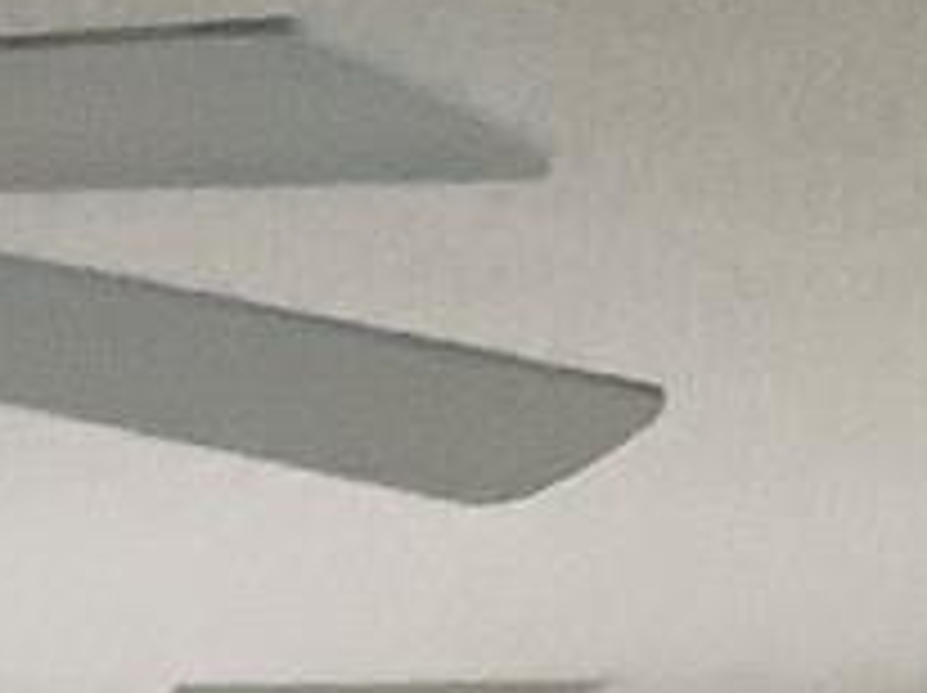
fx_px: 6446
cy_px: 2642
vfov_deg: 5.5
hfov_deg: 7.8
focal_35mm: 241
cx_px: -1030
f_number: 2.4
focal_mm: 3.3
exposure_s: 1/60
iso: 320
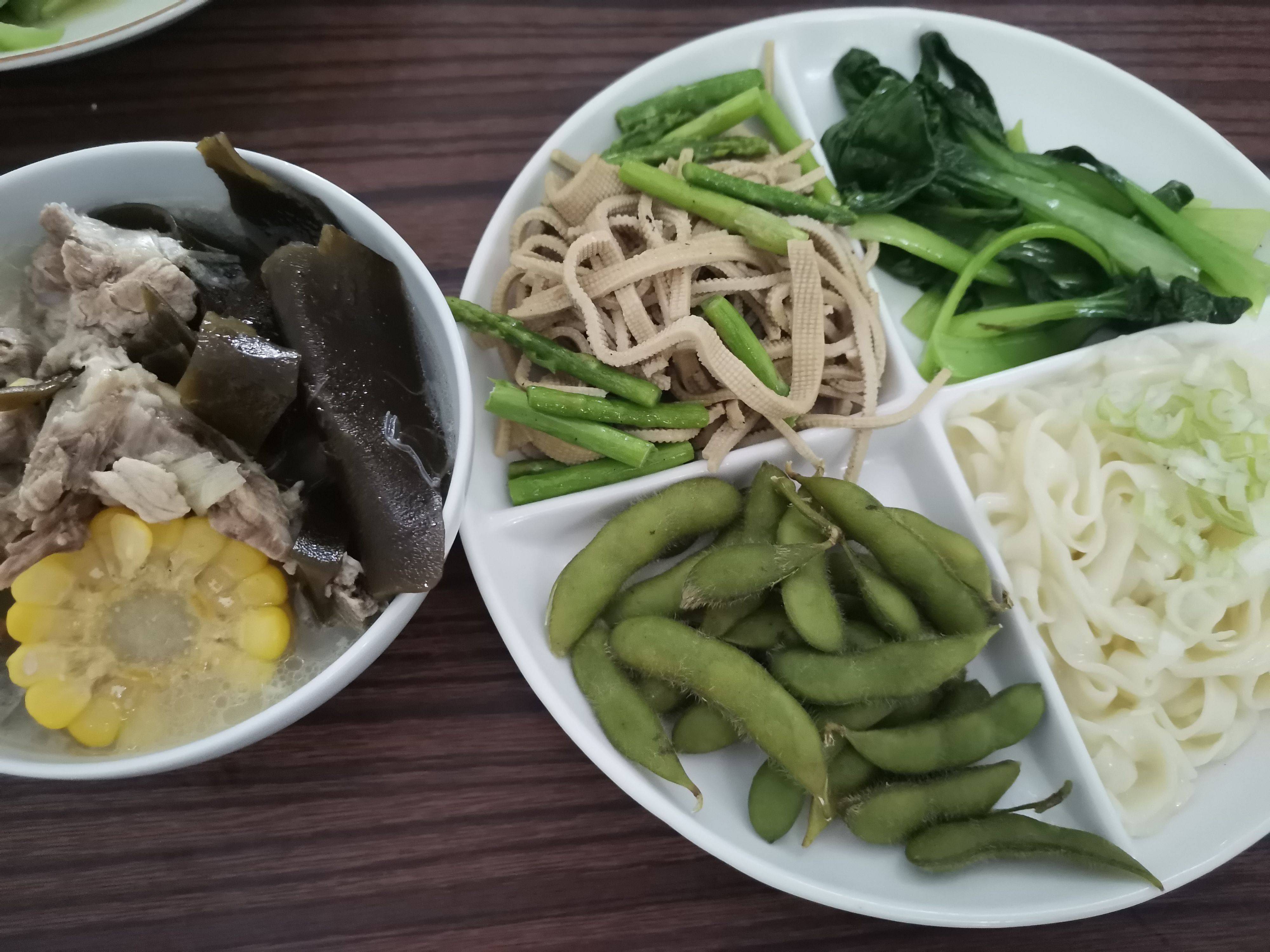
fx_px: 954
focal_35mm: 26
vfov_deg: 53.1
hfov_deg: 67.3
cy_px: 476
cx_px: 635
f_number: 1.8
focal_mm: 4.75
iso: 1600
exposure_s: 1/20
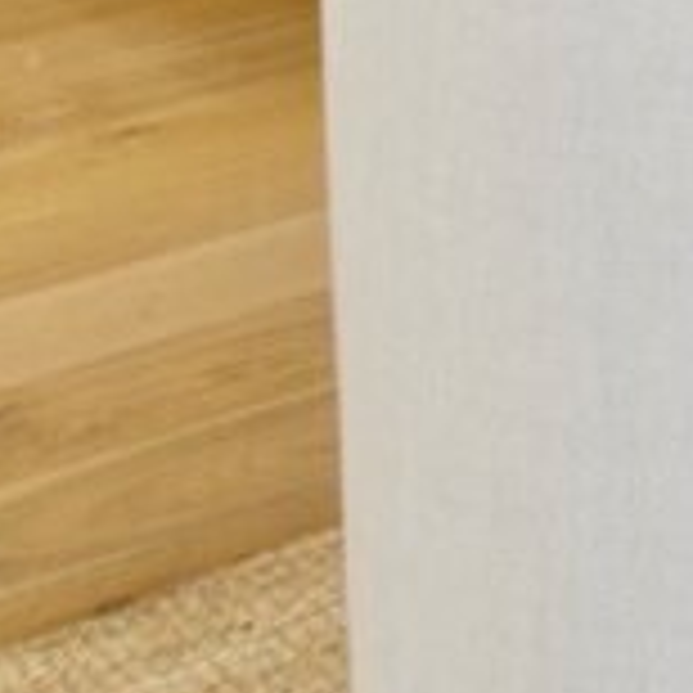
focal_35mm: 147
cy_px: -1312
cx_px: 2200
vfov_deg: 9.5
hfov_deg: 9.1
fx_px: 3329
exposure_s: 1/40
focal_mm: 19
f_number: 9
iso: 400
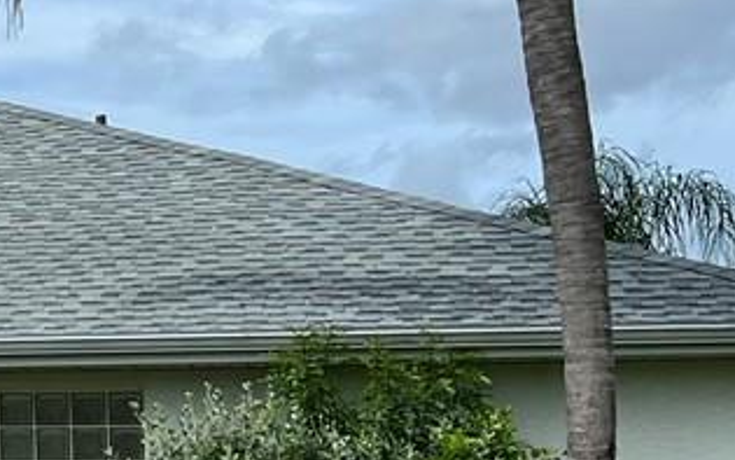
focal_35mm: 140
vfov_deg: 9.4
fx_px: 2805
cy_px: 259
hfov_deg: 13.4
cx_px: -590
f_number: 1.5
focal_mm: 5.7
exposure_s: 1/7463
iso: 50
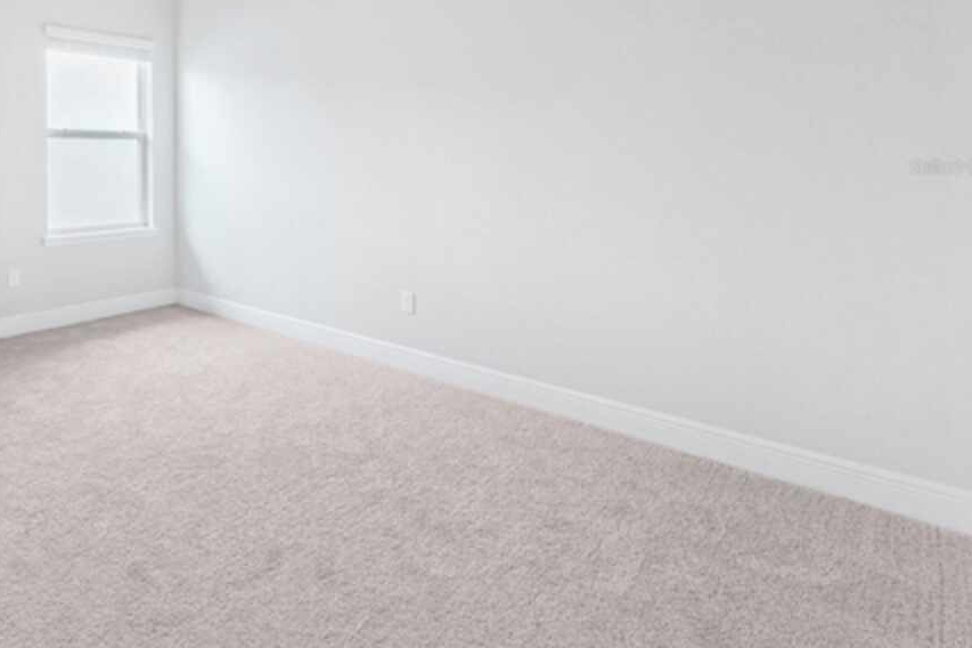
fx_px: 567
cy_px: 167
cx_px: 262
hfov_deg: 76.2
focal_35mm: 21
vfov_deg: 56.7
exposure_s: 1/20
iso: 400
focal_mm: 14
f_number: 8
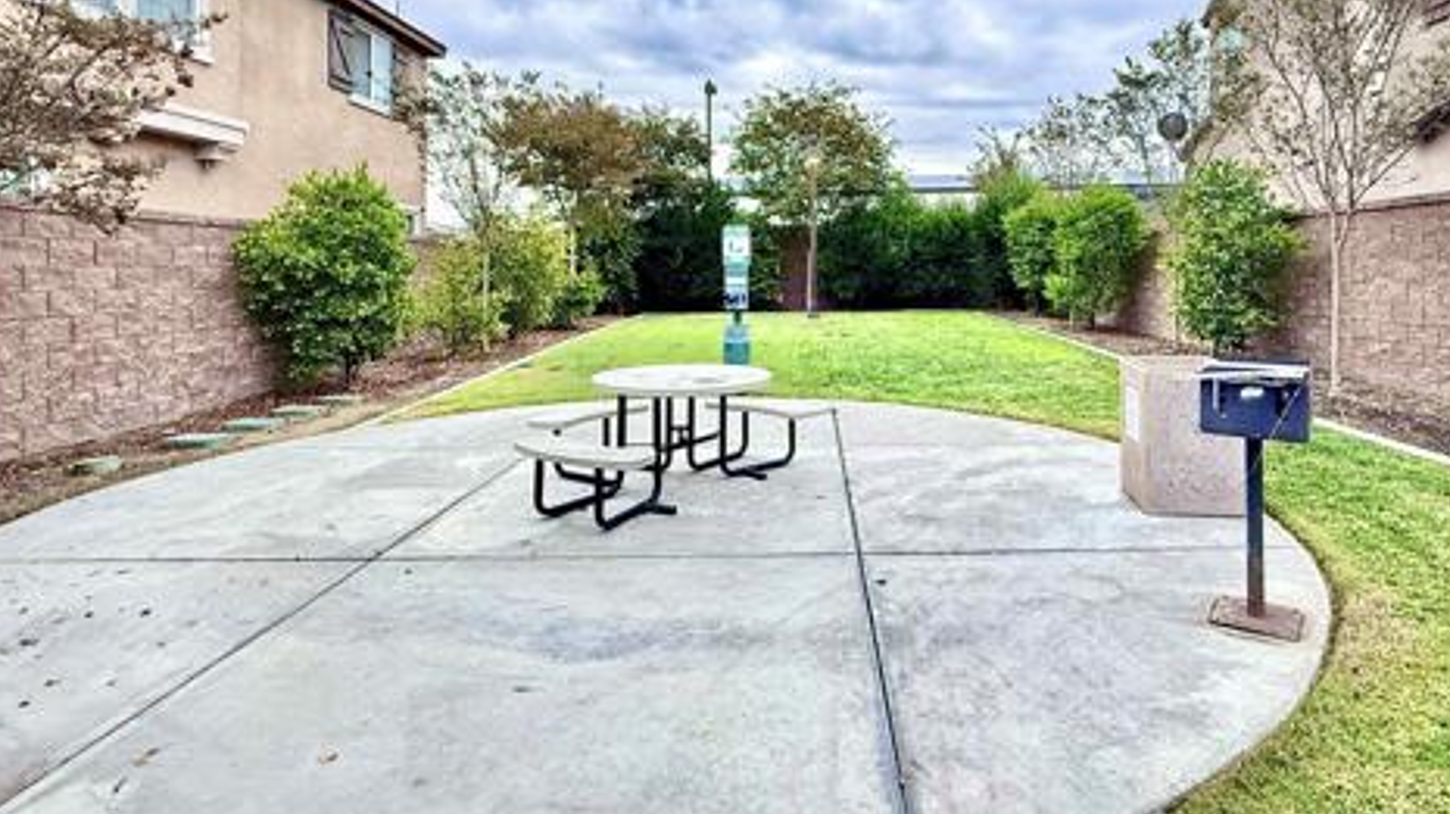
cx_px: 817
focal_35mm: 21
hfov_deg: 83.5
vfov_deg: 52.4
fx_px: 807
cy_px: 268
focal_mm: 2.22
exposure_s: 1/99
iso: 250
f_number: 2.2
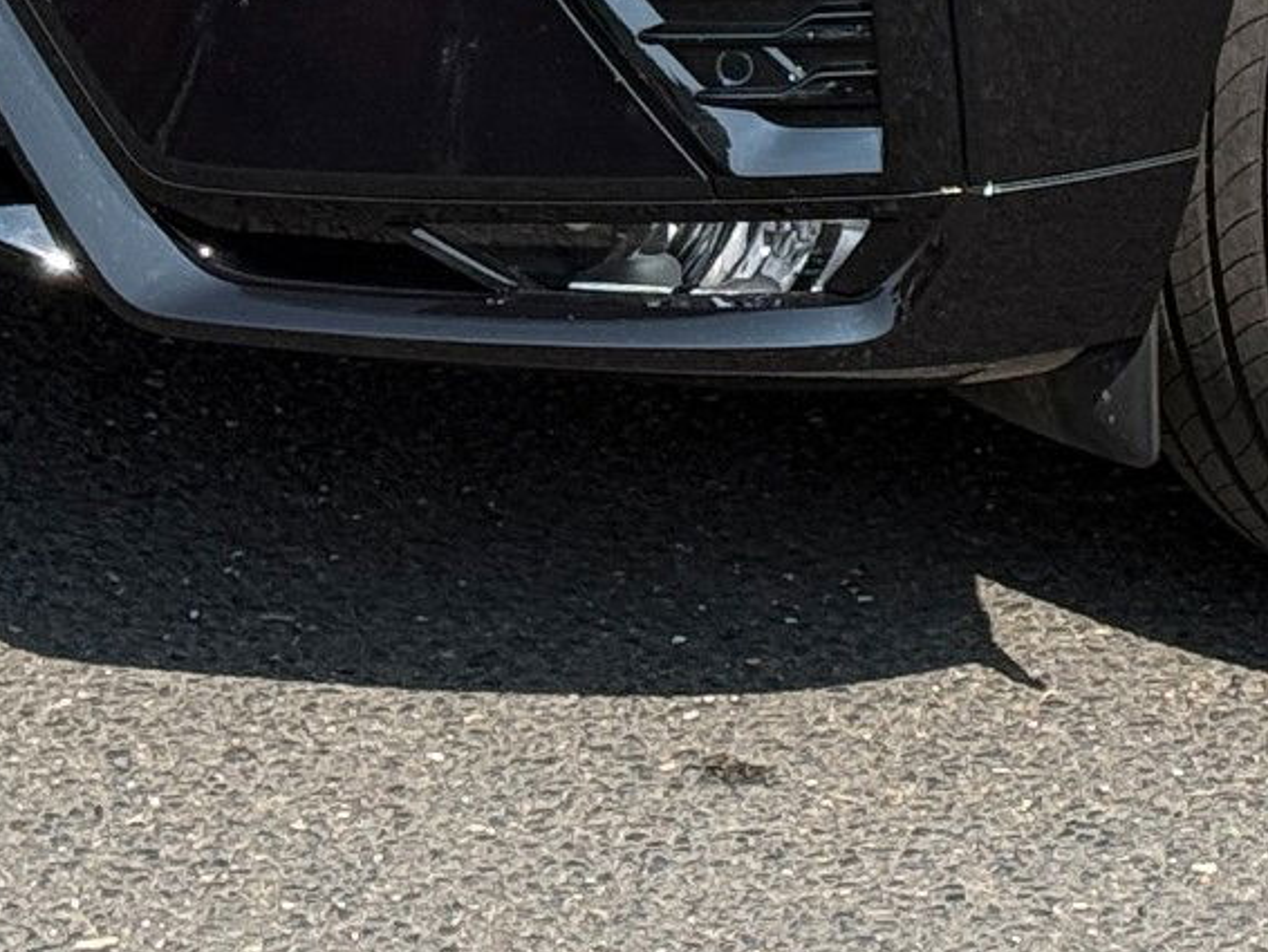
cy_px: -907
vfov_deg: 6.7
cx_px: 1772
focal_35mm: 217
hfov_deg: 8.9
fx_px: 7952
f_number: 1.78
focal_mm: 6.76
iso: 64
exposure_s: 1/2577
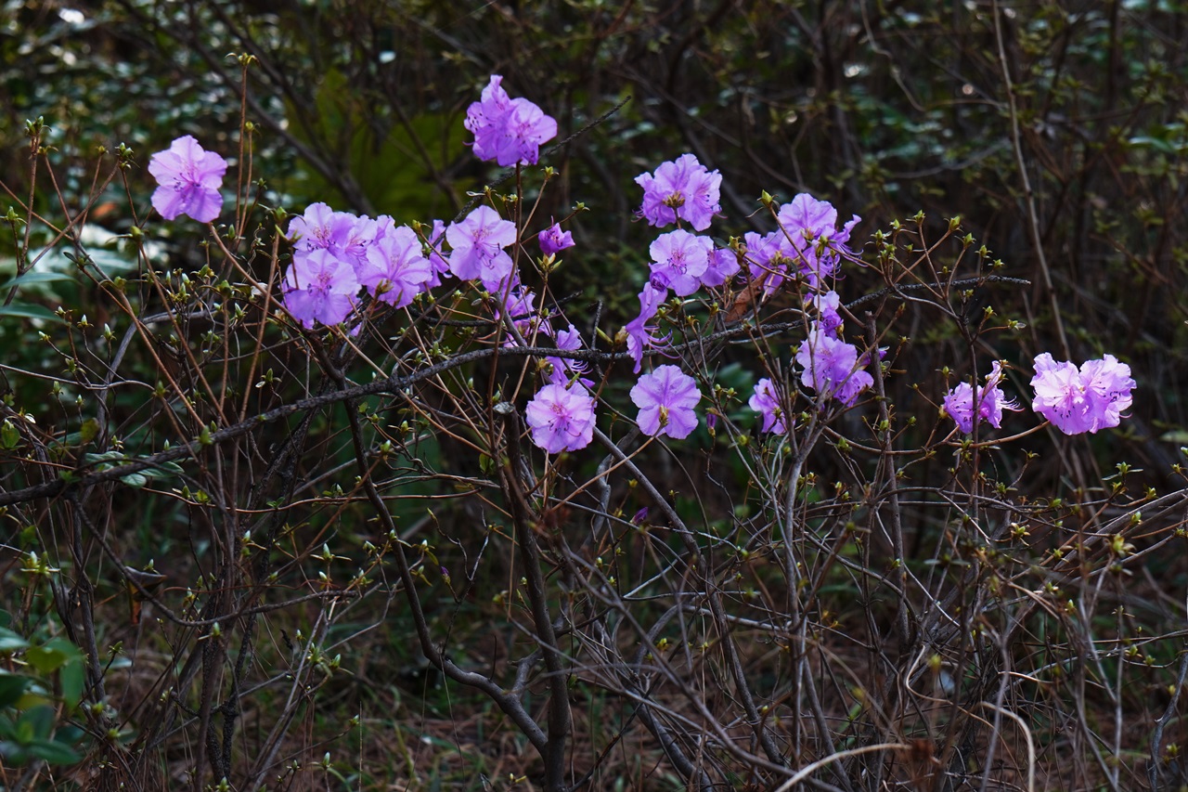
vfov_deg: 10.3
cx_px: 594
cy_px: 396
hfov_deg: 15.4
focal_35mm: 134
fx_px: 4405
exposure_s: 1/80
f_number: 7.1
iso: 250
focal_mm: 89
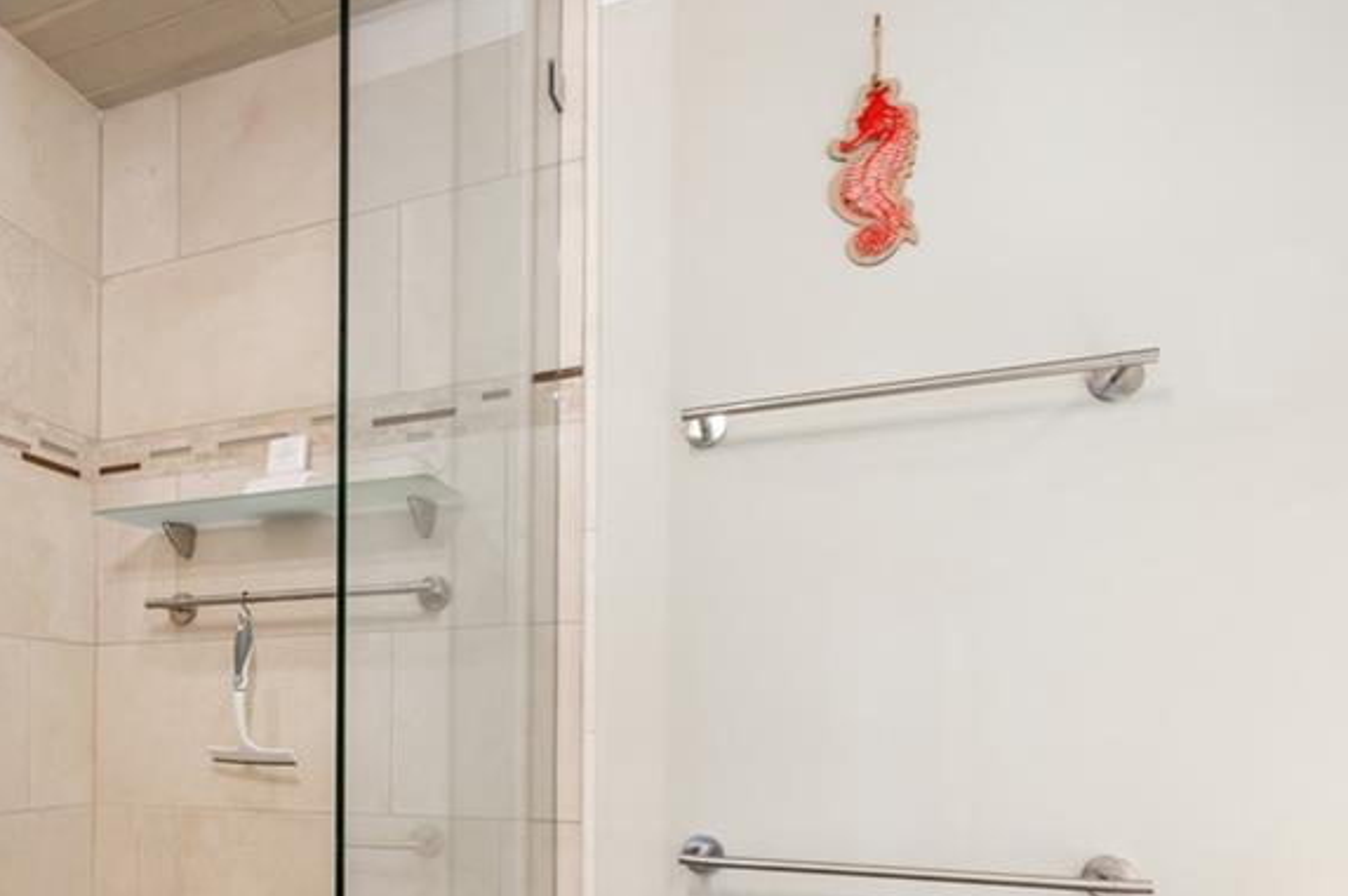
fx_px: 935
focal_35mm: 25
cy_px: 756
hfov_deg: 67.8
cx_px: 369
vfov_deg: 47.5
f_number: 11
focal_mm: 14
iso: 125
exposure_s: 1/2
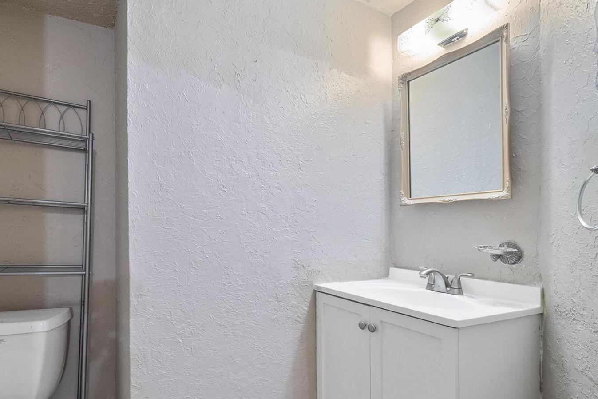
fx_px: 316
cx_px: 252
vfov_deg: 64.2
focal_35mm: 19
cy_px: 232
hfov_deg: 86.2
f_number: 10
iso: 400
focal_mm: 8
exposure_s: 1
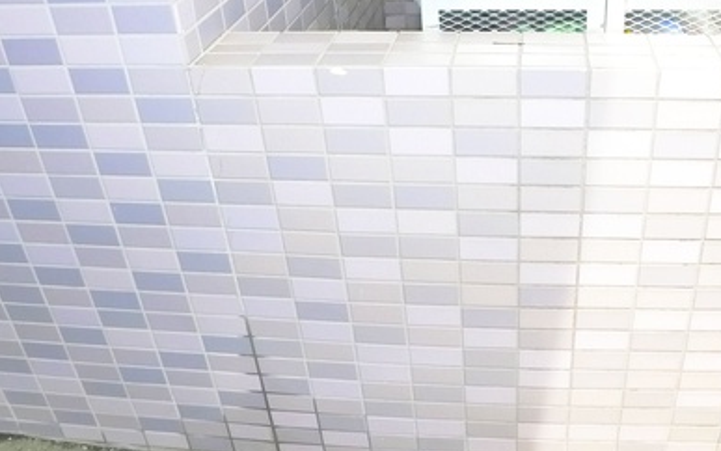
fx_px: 904
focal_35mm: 46
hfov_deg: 42.7
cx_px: 499
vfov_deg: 27.6
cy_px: 116
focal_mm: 5.1
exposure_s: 1/400
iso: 400
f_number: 2.8
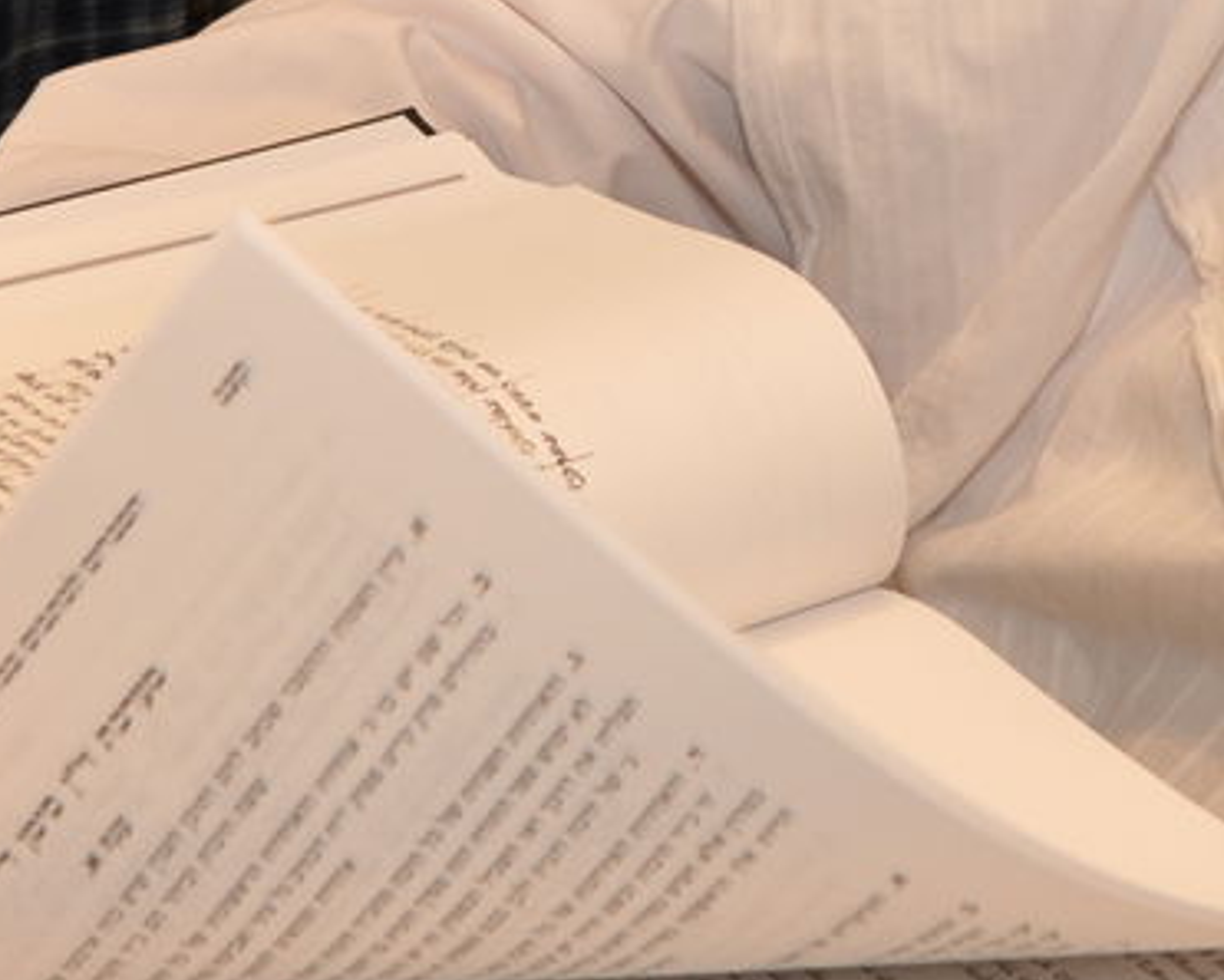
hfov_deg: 13.8
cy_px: 68
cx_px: 1161
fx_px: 5000
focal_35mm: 138
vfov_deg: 11.1
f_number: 6.3
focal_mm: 26
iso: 320
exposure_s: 1/60
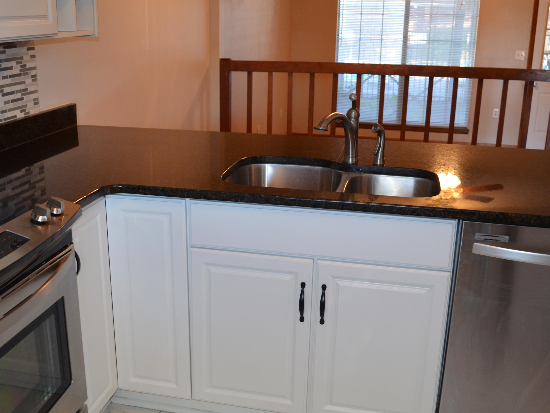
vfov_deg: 36.8
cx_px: 238
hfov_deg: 47.7
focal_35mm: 39
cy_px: 211
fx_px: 620
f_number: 3.5
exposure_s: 1/60
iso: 720
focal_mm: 18
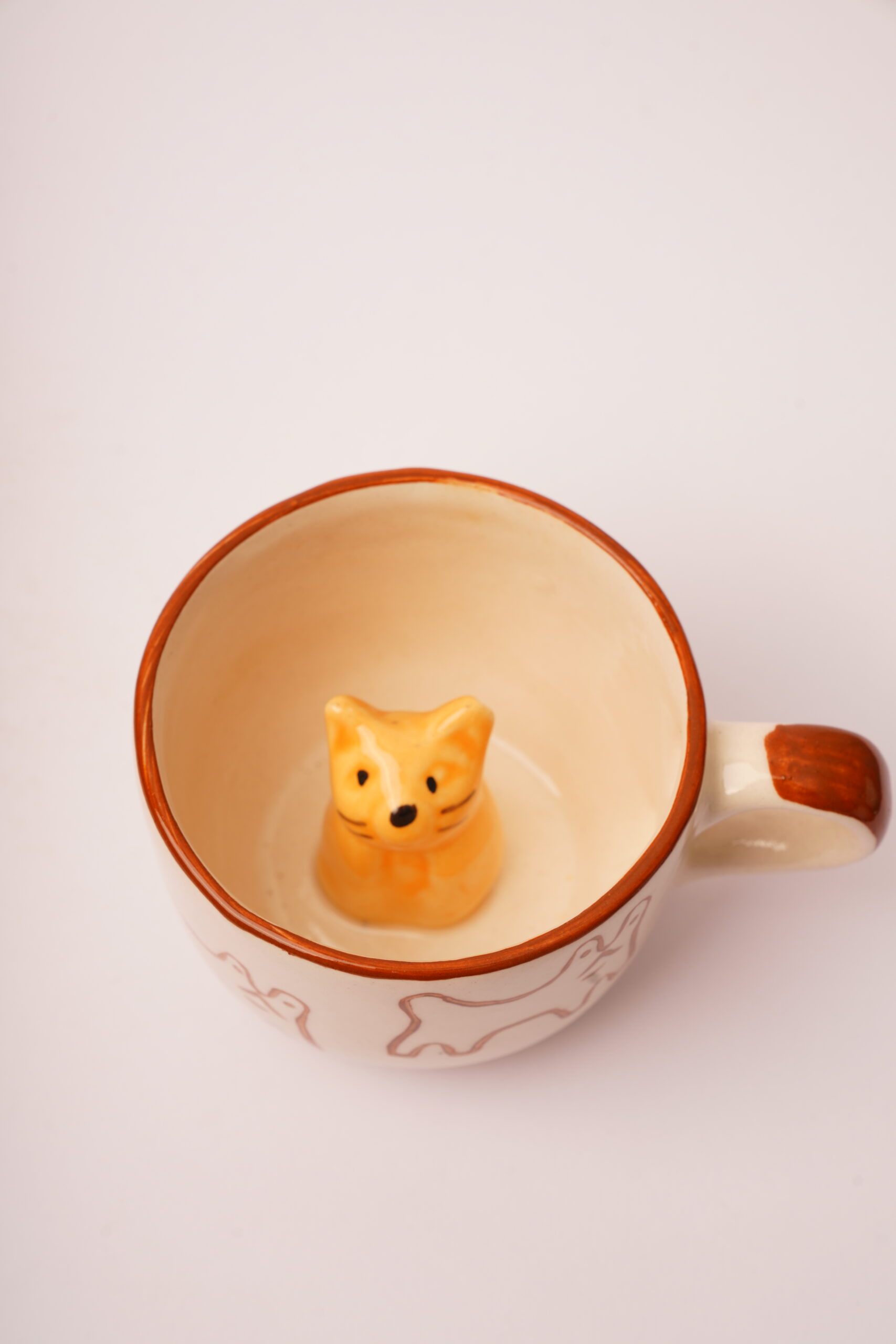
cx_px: 448
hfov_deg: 19.5
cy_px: 672
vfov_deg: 28.8
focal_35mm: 70
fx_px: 2613
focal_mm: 70
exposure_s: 1/160
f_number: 9
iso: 100
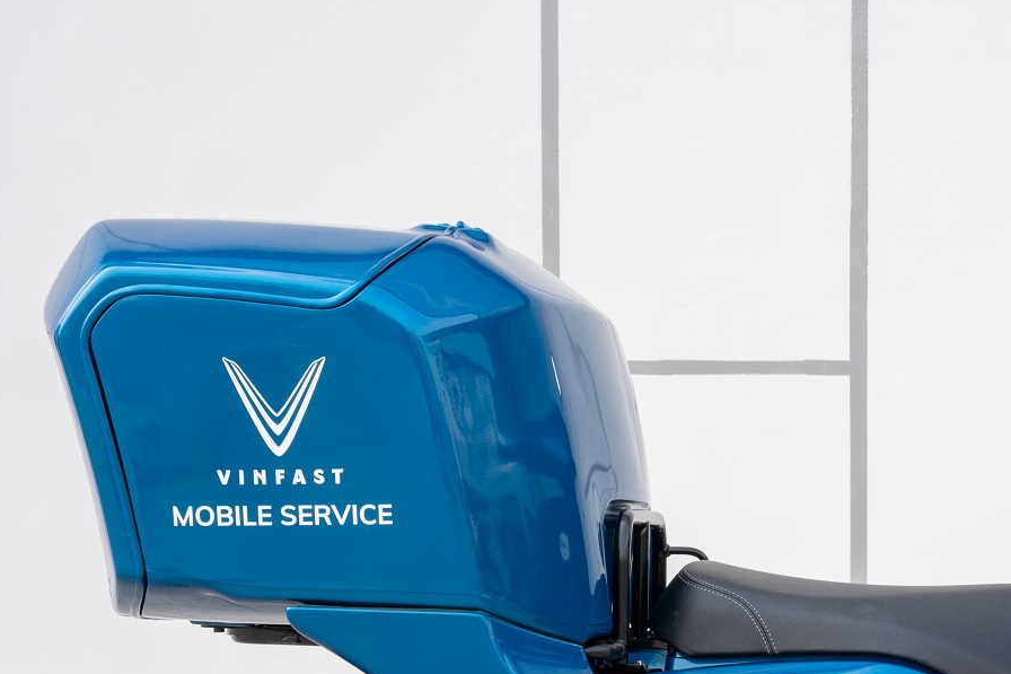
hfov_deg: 18.9
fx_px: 2978
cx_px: 932
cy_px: 645
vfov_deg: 12.8
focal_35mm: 106
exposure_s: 1/60
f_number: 16
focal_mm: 49.5
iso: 200
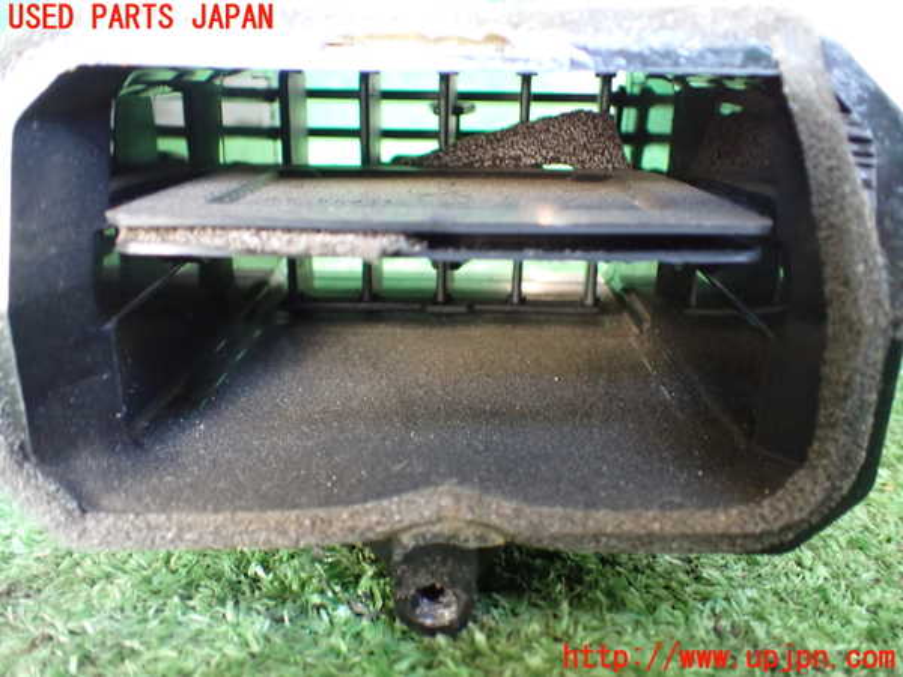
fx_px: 783
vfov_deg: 46.8
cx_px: 452
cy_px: 338
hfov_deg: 60.0
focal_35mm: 30
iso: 1000
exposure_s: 1/30
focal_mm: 5.4
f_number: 2.3
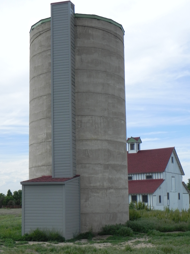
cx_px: 95
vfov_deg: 33.2
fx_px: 424
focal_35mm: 58
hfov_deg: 25.2
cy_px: 127
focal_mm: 10.3
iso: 160
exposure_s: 1/412
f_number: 7.1
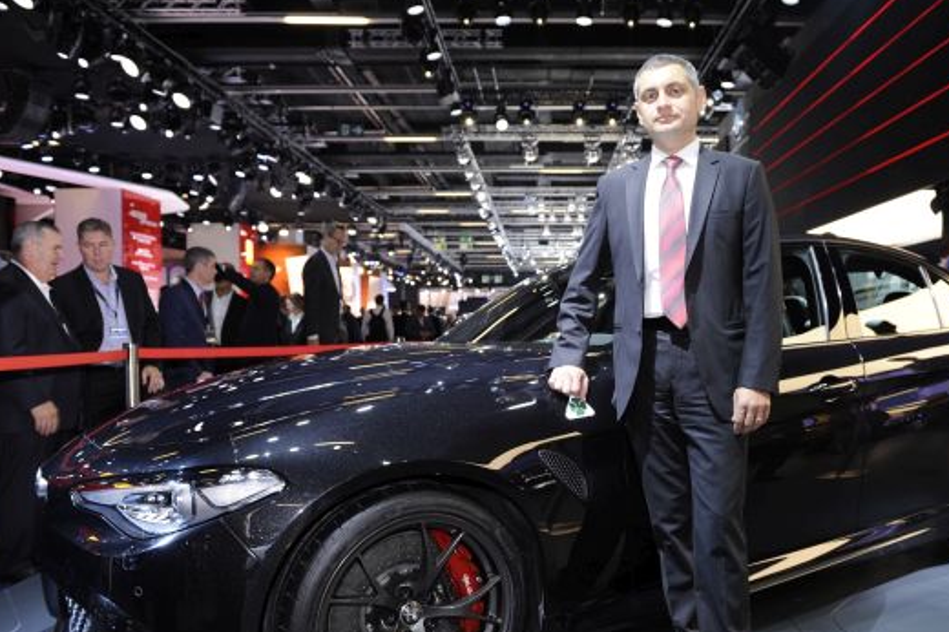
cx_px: 577
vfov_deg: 43.5
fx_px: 790
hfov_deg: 61.3
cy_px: 353
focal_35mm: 30
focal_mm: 24
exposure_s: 1/60
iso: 640
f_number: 4.5
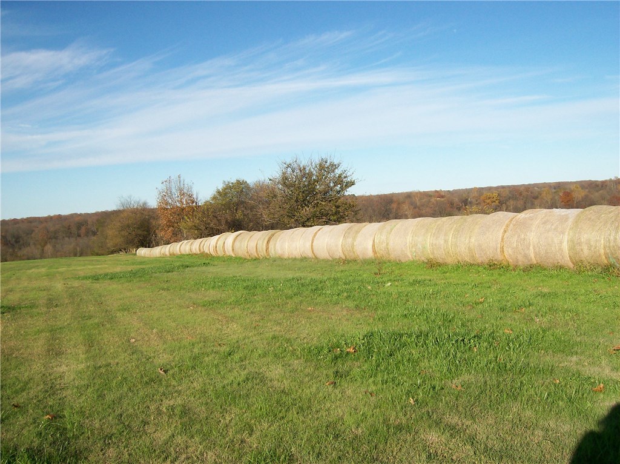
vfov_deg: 39.6
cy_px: 232
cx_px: 310
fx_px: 644
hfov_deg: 51.4
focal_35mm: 36
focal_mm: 6
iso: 80
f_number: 4.8
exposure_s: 1/589
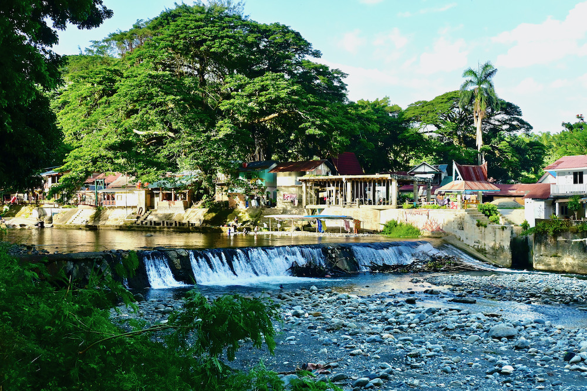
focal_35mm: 40
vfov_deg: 33.6
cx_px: 294
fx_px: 648
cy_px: 196
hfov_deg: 48.7
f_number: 8
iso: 400
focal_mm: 26.5
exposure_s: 1/250
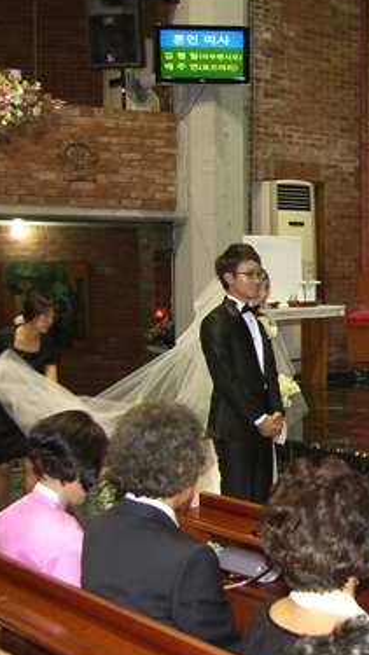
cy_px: 365
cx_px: 469
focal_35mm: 52
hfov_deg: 21.1
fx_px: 904
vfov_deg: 39.8
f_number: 2.2
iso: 100
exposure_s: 1/30
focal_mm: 7.4
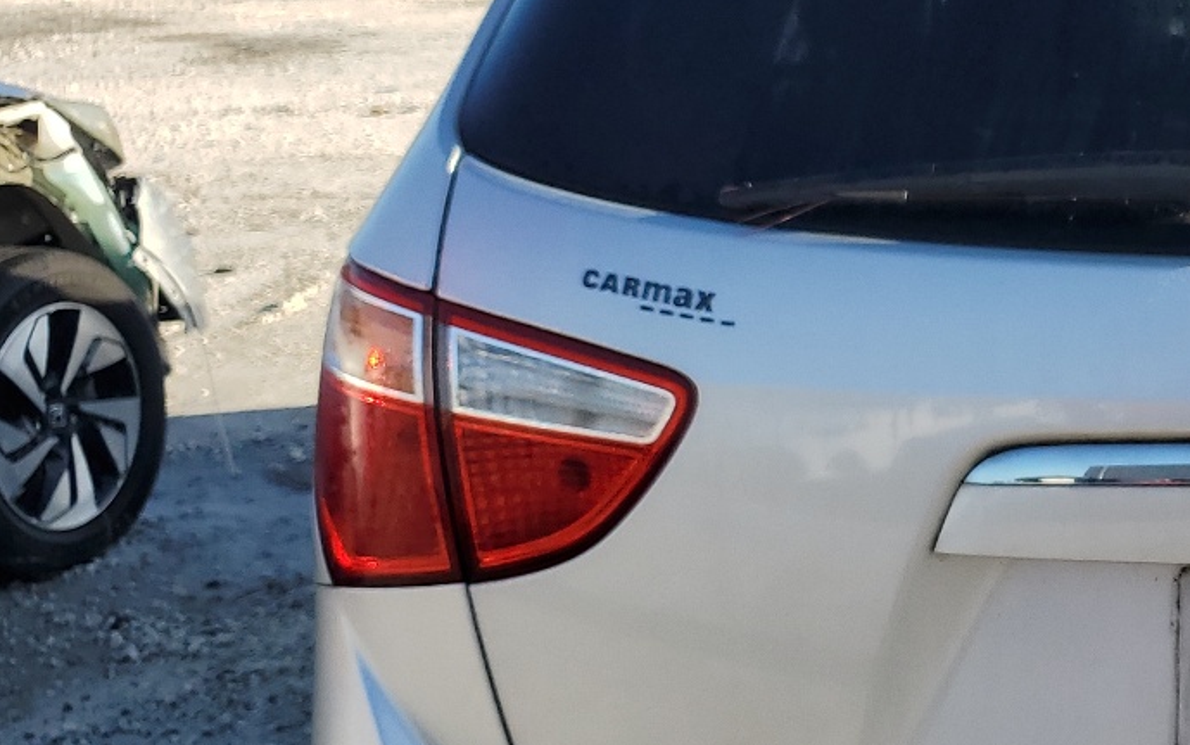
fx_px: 2076
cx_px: 1325
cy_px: 467
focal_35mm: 64
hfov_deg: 28.8
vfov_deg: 20.3
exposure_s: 1/1667
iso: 50
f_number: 1.5
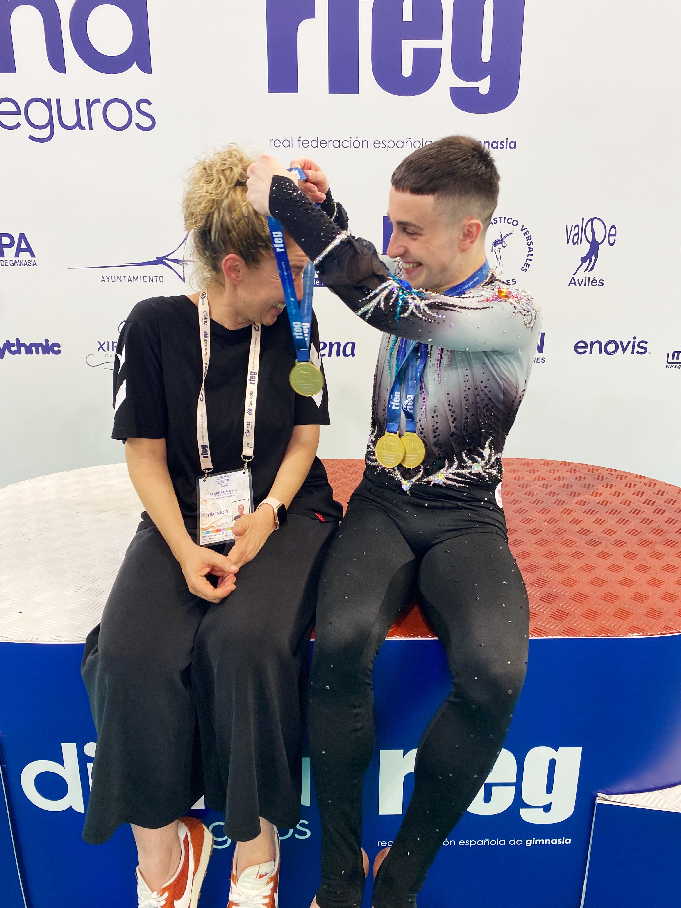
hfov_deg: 53.1
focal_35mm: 26
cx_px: 340
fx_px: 682
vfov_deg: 67.3
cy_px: 454
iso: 100
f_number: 1.8
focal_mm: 4.25
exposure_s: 1/100
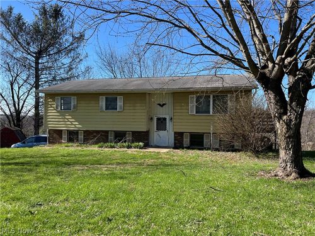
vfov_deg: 53.1
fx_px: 237
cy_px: 118
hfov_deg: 67.3
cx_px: 158
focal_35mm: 26
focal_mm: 5.7
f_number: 1.5
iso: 50
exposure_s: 1/1972
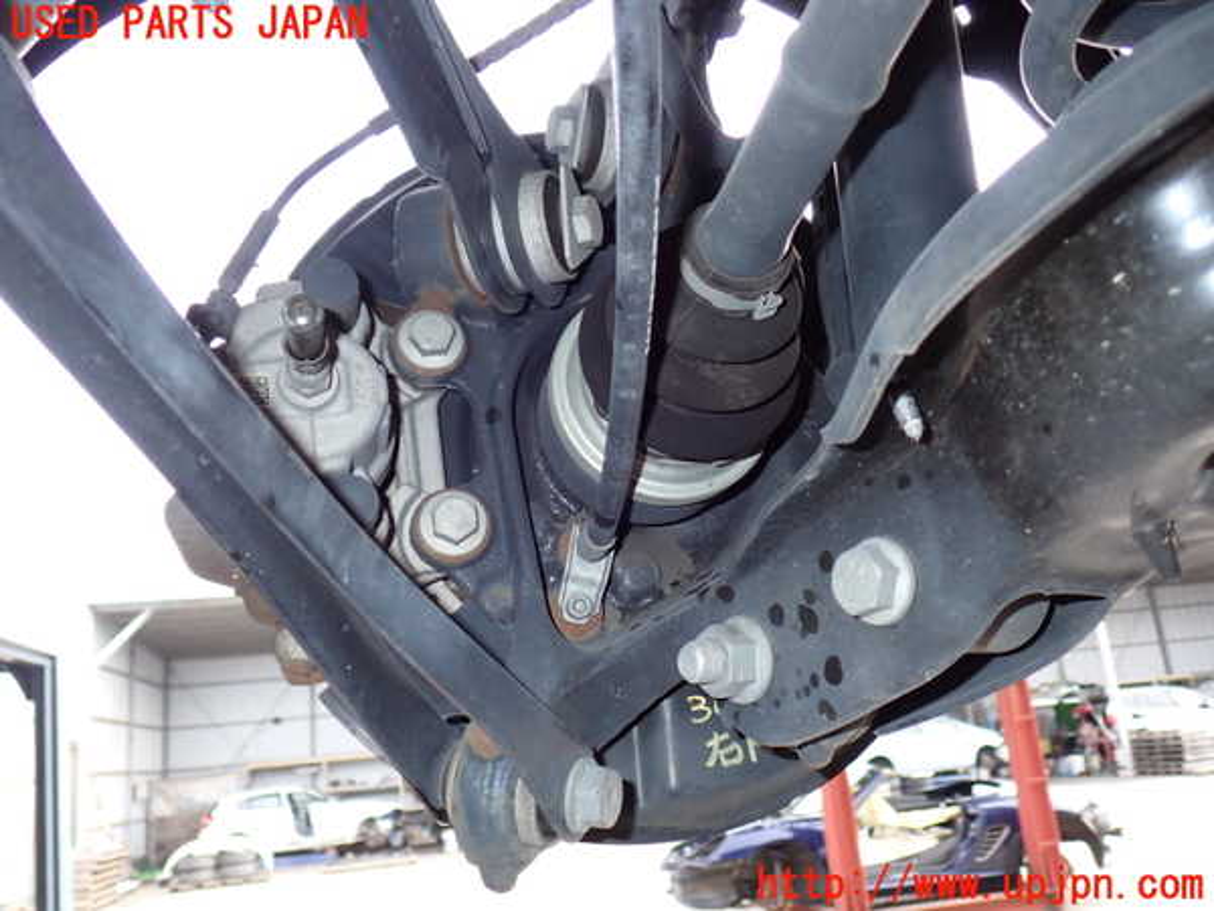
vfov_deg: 46.8
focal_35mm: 30
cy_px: 456
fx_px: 1052
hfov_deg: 60.0
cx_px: 607
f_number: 6.3
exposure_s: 1/30
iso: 200
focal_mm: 5.4
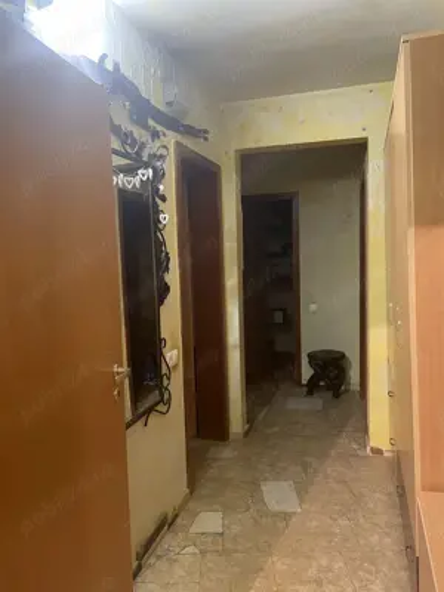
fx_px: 445
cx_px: 222
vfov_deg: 67.3
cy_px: 296
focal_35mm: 26
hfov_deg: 53.1
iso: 400
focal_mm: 4.2
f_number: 1.6
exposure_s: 1/33
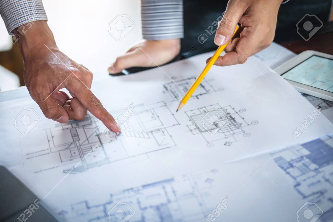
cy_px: 111
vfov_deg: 25.5
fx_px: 490
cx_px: 166
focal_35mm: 53
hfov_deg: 37.5
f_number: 2
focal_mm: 35
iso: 500
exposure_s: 1/80
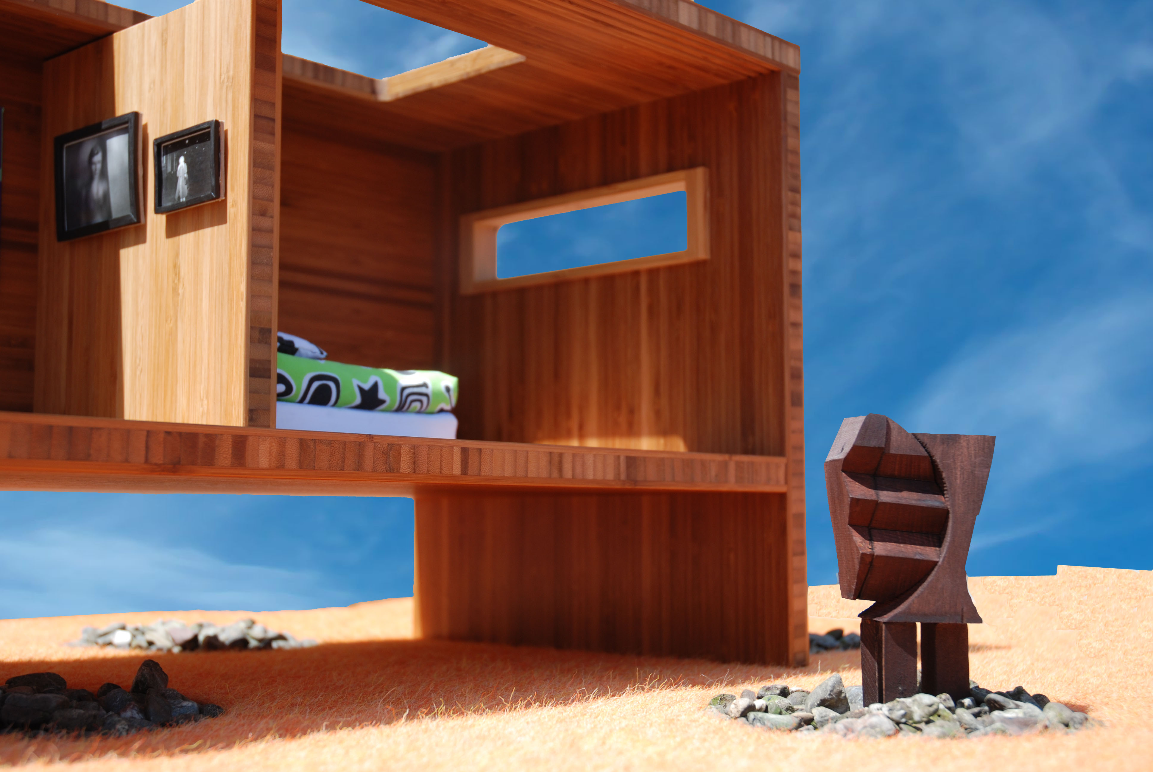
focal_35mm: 51
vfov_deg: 26.6
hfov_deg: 38.8
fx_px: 1635
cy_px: 386
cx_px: 576
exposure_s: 1/320
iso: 100
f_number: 4.2
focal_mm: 34
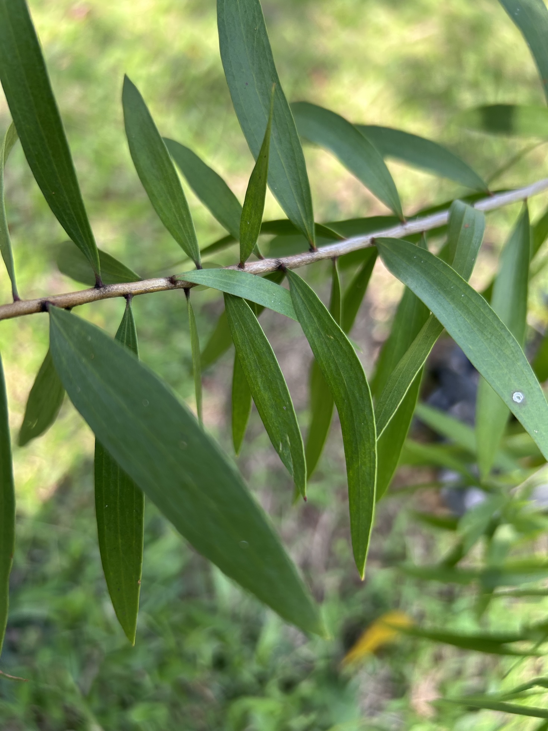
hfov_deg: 53.1
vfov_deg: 67.3
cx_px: 274
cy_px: 366
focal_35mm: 26
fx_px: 549
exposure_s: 1/270
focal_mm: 5.7
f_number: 1.5
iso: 40
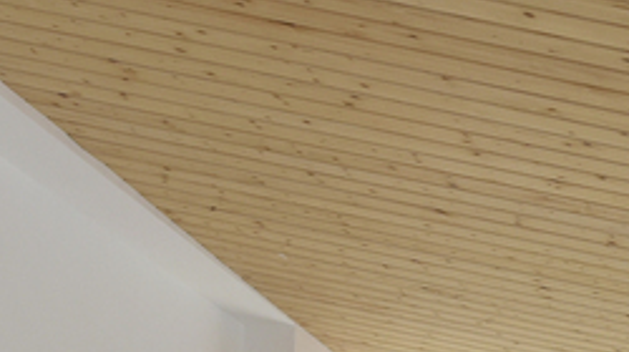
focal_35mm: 132
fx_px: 2199
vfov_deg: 8.4
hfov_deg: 15.4
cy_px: 832
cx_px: 863
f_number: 10
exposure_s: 1/15
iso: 160
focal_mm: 21
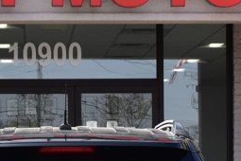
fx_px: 1212
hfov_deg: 11.4
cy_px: 199
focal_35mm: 181
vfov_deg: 7.5
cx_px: 104
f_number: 11
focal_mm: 30
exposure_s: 1/400
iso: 400
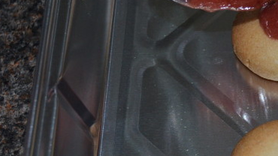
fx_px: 1024
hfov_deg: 15.1
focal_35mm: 139
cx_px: 291
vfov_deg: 8.7
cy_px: 91
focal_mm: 32
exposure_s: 1/60
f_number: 4.8
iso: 900
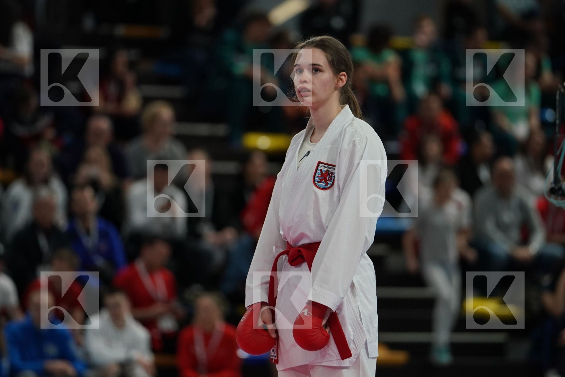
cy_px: 188
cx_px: 282
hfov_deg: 6.9
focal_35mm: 300
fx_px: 4708
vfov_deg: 4.6
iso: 1600
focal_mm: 200
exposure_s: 1/1000
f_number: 2.8
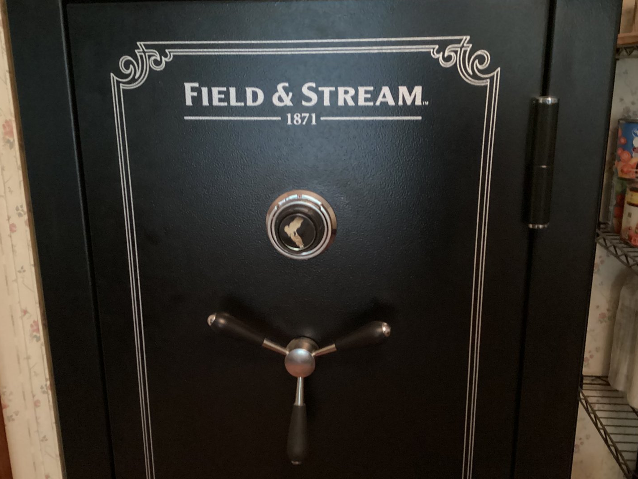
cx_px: 313
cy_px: 232
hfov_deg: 55.3
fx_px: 608
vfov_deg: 42.9
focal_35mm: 33
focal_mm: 3.3
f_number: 2.4
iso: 800
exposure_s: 1/15
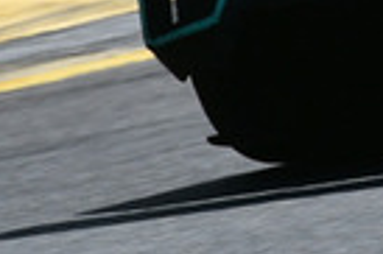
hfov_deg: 0.6
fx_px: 36405
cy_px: -421
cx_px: 984
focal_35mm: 3426
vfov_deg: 0.4
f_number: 11
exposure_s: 1/640
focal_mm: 390
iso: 320
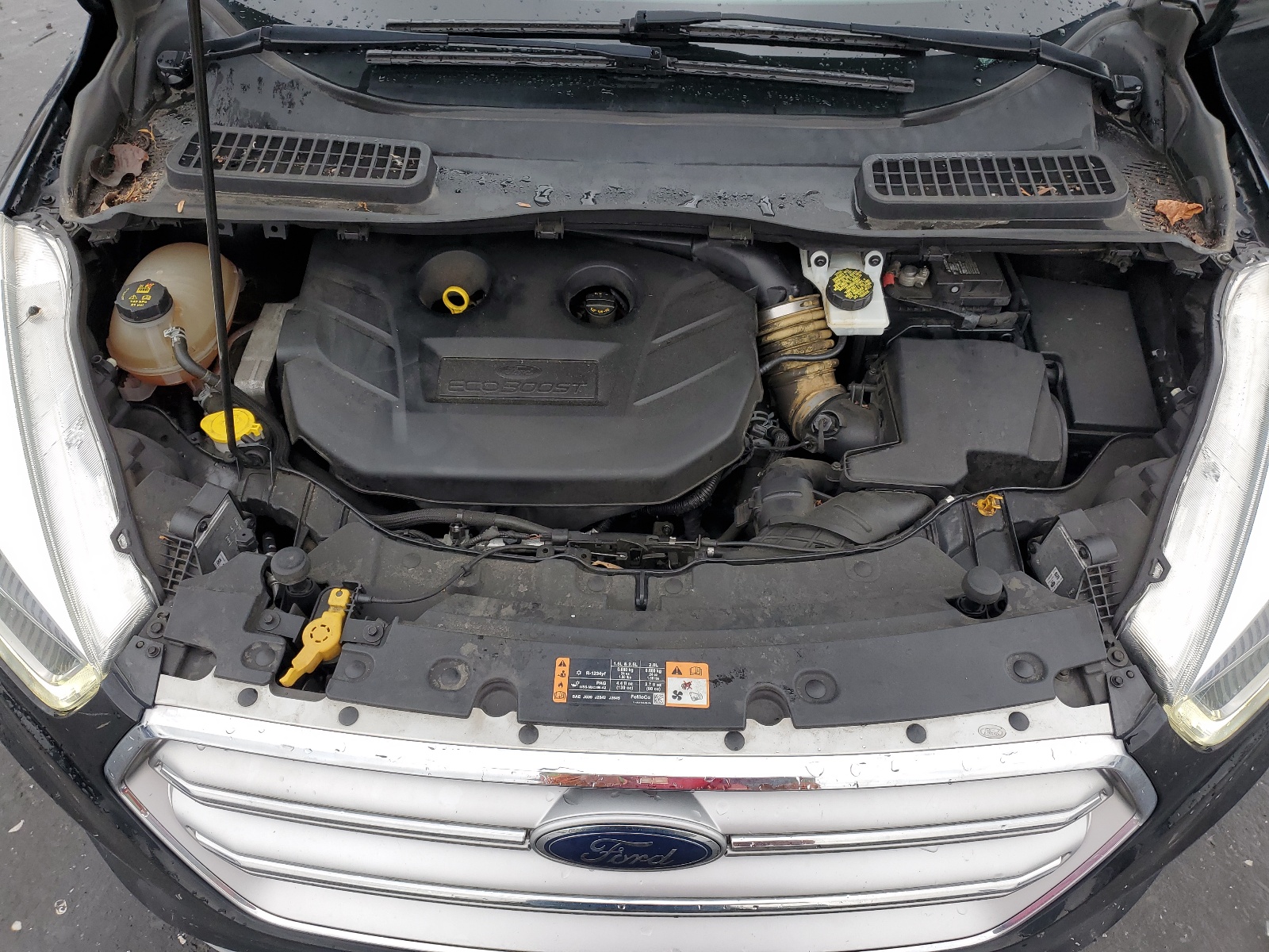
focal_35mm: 26
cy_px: 476
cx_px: 634
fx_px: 953
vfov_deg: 53.1
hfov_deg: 67.3
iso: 50
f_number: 1.5
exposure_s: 1/208
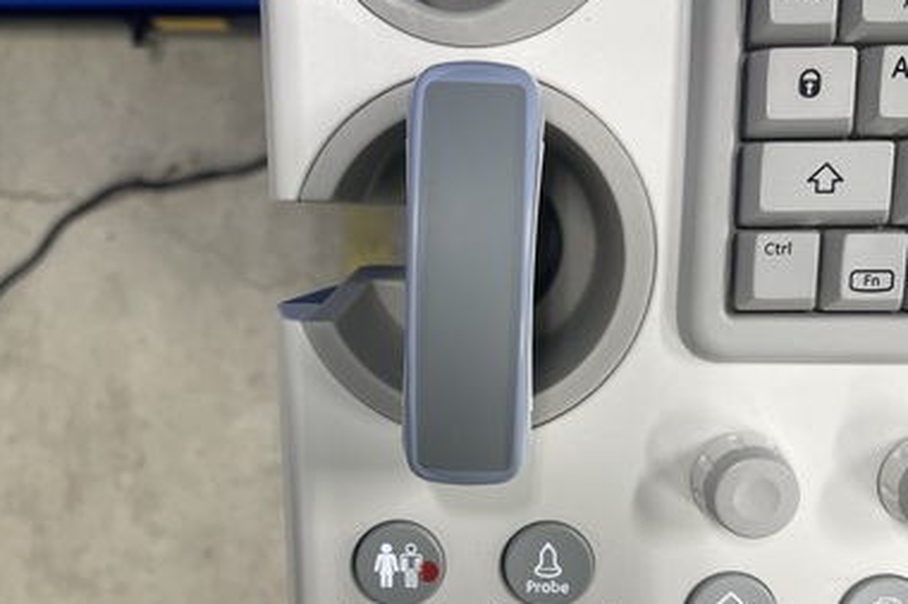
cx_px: 468
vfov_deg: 34.7
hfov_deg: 50.7
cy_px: 394
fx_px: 958
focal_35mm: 38
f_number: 1.6
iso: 80
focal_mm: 4.2
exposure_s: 1/60
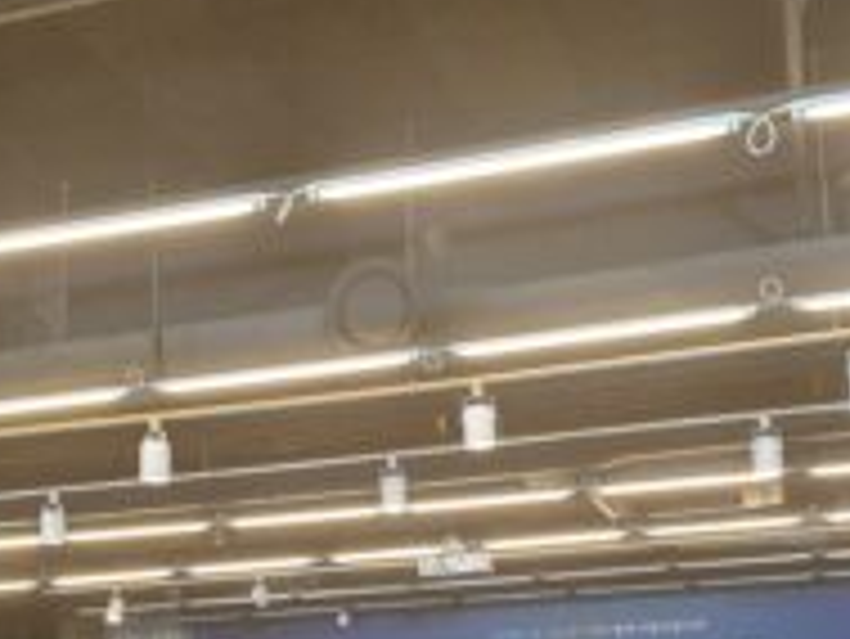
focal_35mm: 55
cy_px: 531
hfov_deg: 34.9
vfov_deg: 26.0
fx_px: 1351
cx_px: 396
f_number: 2.4
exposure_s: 1/120
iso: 320
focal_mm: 4.32
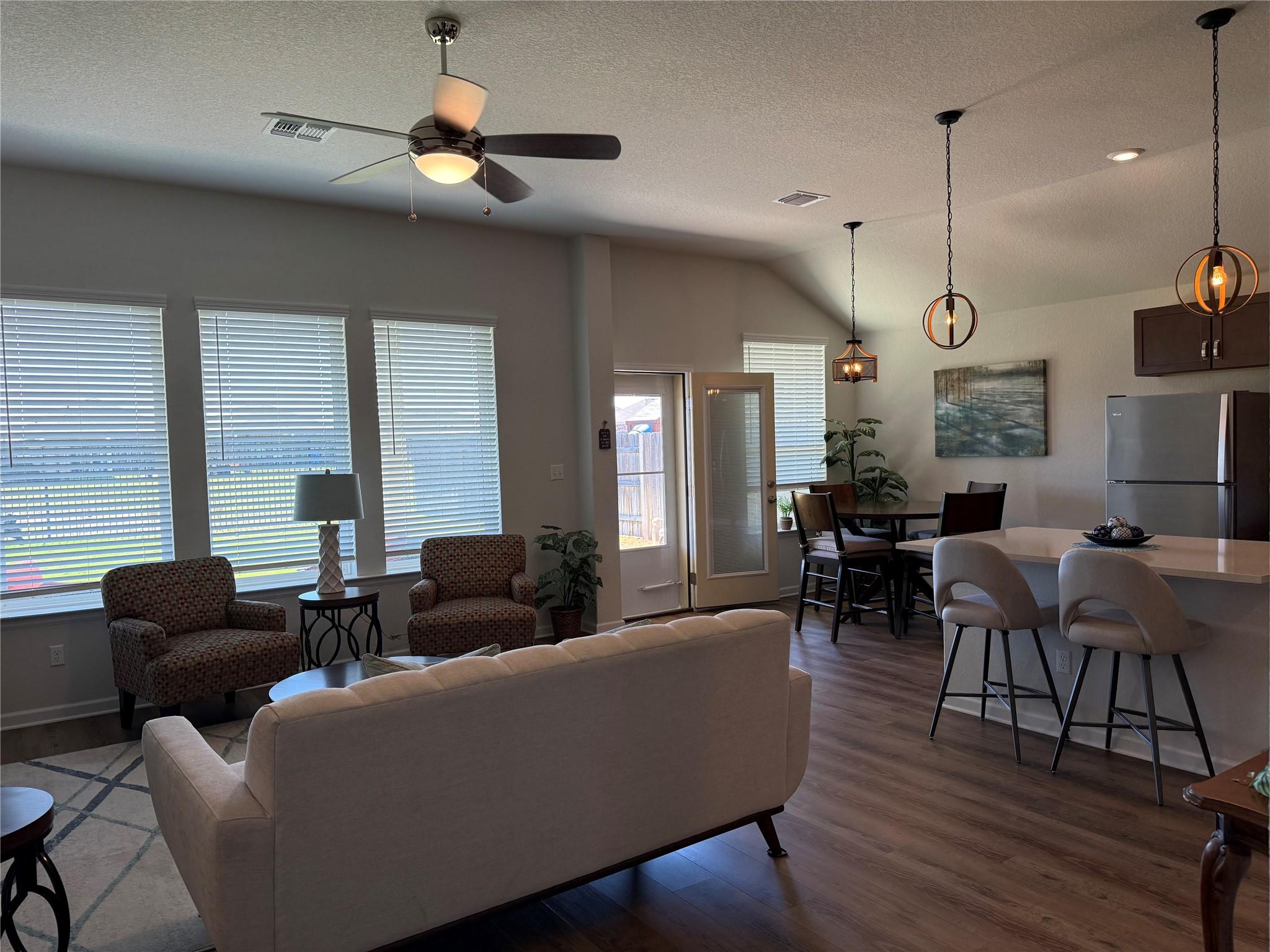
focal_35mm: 24
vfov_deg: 56.8
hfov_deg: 71.6
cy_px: 476
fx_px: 881
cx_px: 635
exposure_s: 1/234
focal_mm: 6.76
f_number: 1.78
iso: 160
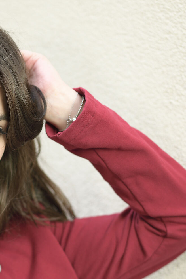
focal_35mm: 256
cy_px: 267
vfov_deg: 8.0
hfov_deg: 5.4
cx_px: 4
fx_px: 1984
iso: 200
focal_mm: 105
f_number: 1.8
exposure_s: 1/200
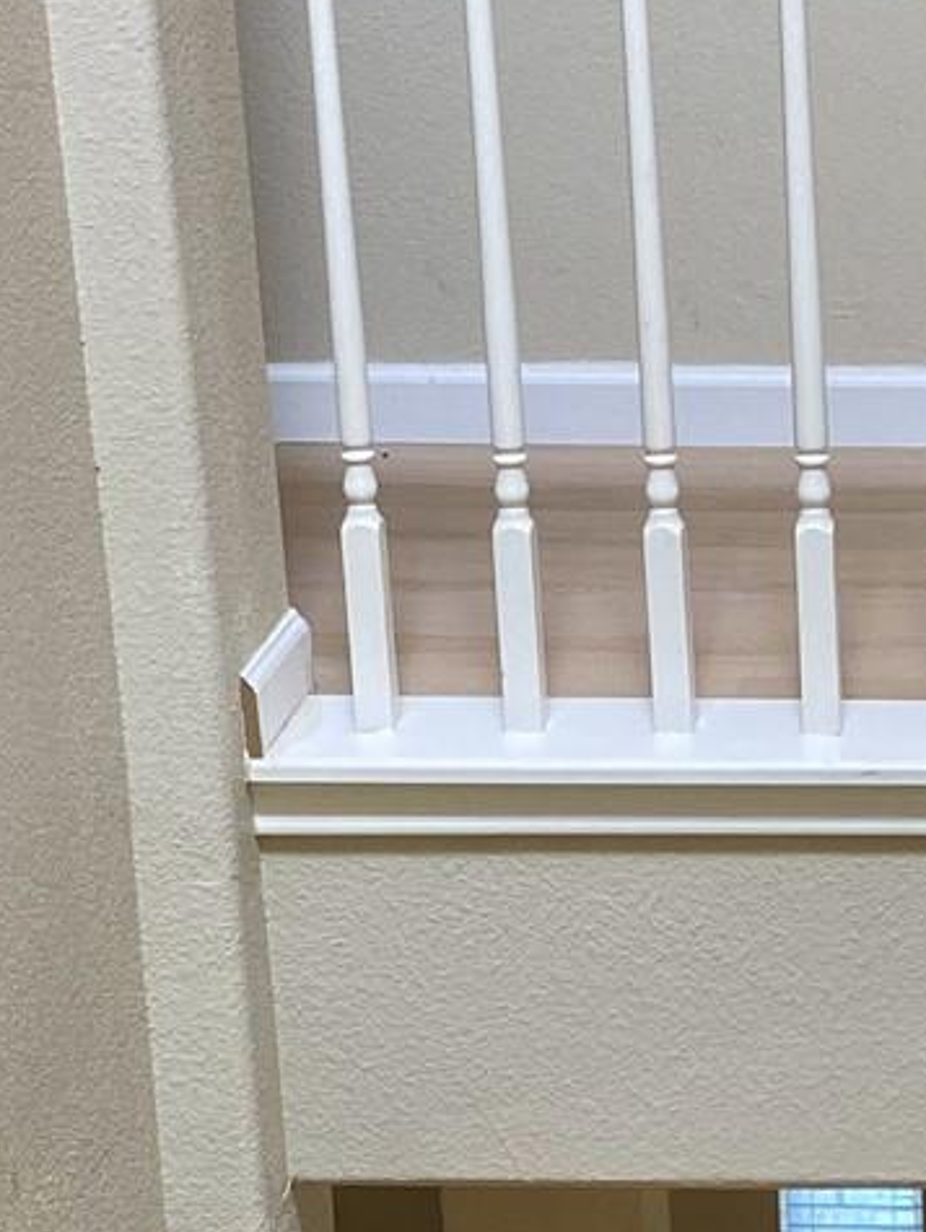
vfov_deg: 17.5
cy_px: 799
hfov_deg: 12.8
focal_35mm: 112
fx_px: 3989
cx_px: 1172
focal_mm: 4.25
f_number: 1.8
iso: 125
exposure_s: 1/60
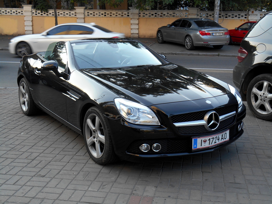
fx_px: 361
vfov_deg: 31.5
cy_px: 102
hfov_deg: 41.2
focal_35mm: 46
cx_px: 136
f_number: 4
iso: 80
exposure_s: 1/60
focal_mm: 8.3
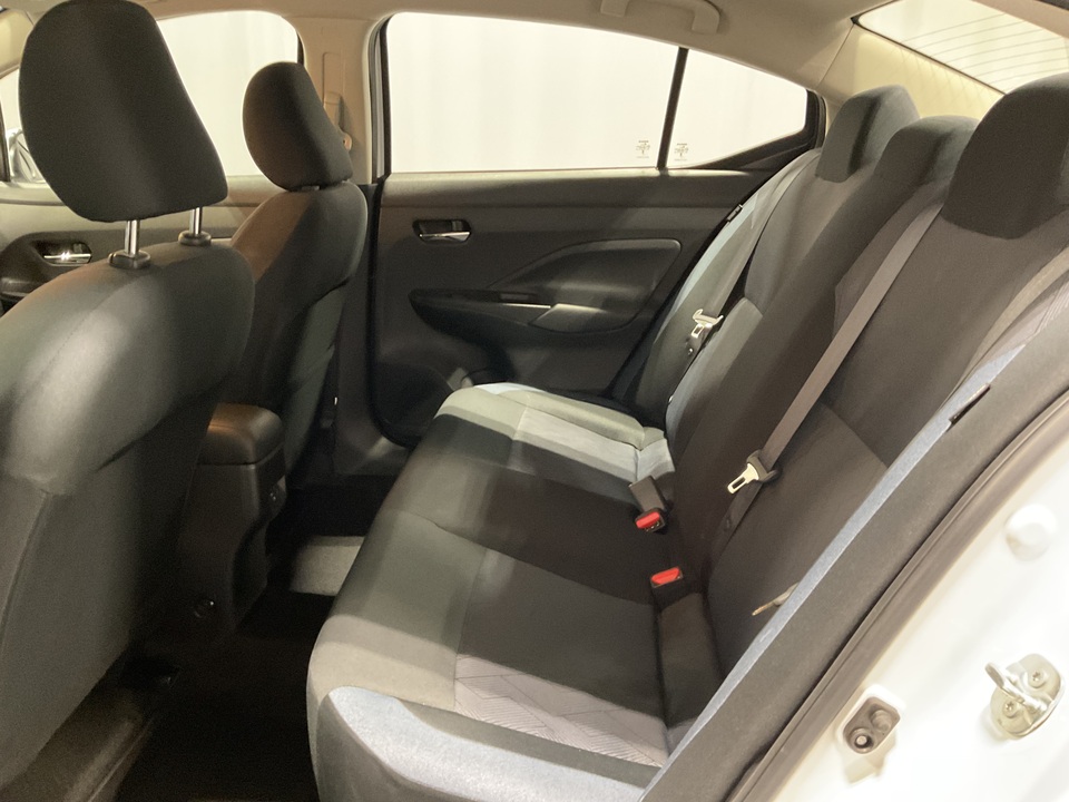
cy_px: 401
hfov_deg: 61.7
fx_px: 896
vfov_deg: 48.2
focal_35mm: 29
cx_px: 534
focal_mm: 3
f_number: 1.8
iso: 400
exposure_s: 1/30
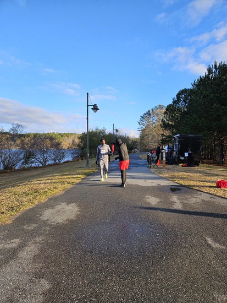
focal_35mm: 23
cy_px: 152
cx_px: 114
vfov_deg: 73.9
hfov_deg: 58.9
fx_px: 201
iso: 40
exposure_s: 1/1142
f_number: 1.8
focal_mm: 5.4
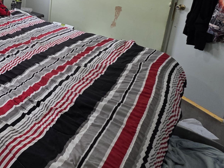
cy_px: -1
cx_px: -19
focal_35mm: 31
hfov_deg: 45.1
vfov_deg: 39.8
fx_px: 201
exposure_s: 1/120
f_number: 1.9
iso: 200
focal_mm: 2.2
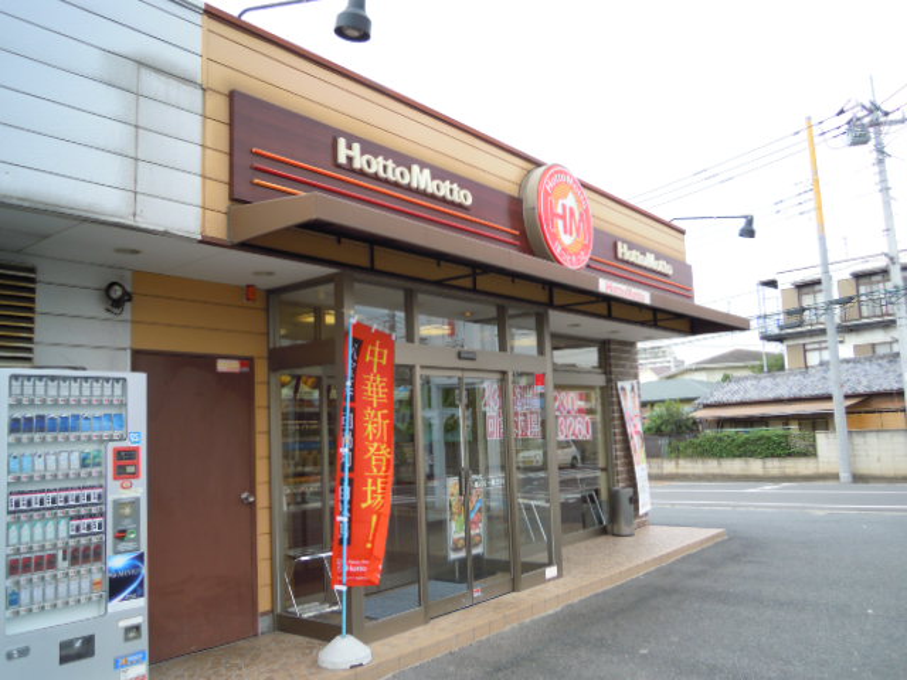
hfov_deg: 63.4
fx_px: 734
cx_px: 454
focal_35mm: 28
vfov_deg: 49.7
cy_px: 340
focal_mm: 5
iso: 100
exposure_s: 1/500
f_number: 2.7
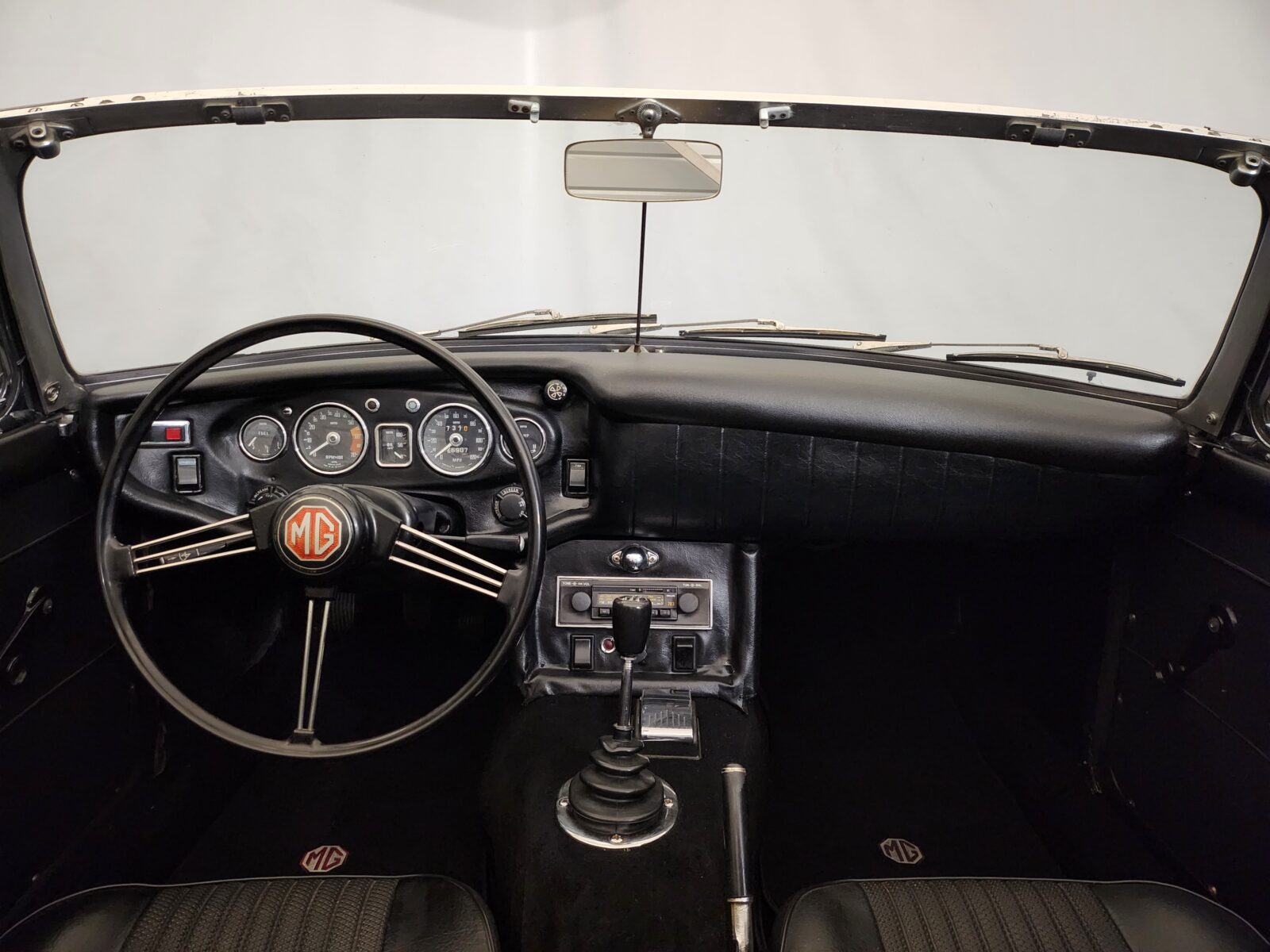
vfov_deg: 56.8
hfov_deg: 71.6
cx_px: 635
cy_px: 476
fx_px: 881
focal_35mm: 24
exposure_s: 1/25
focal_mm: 5
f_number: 1.8
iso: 1000
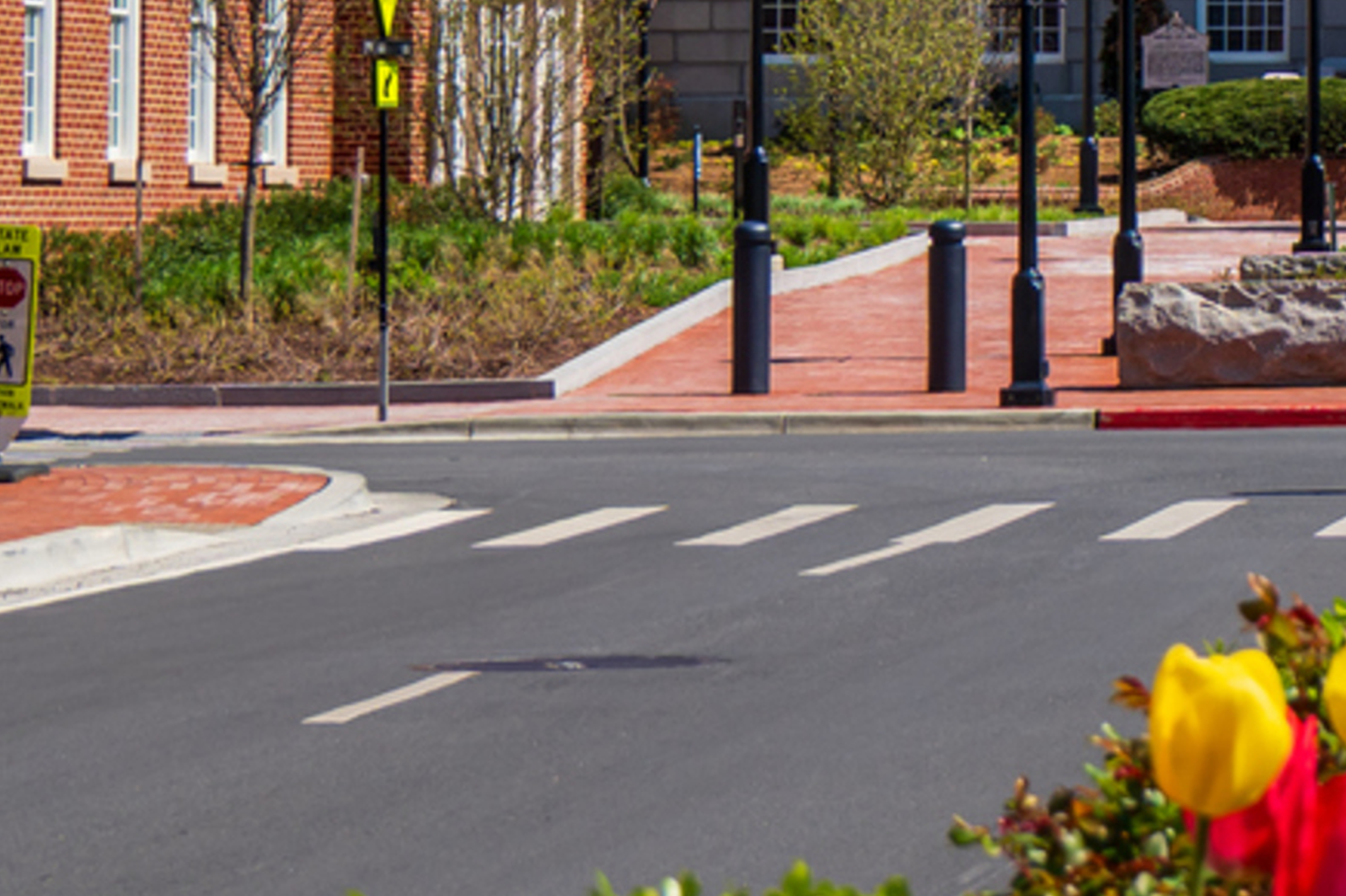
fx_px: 7997
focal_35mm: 214
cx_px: 2099
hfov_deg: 9.3
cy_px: -809
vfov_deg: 6.3
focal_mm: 44
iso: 100
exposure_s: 1/320
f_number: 7.1
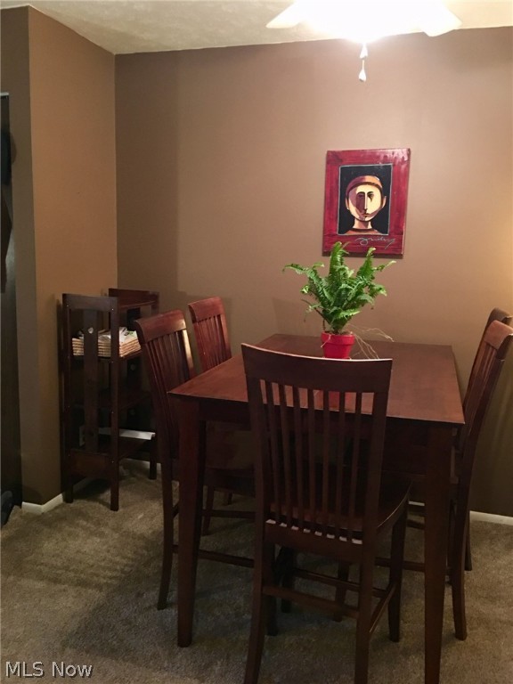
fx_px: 573
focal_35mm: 29
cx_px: 256
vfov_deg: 61.7
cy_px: 342
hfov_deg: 48.2
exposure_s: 1/4
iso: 80
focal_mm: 4.15
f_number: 2.2
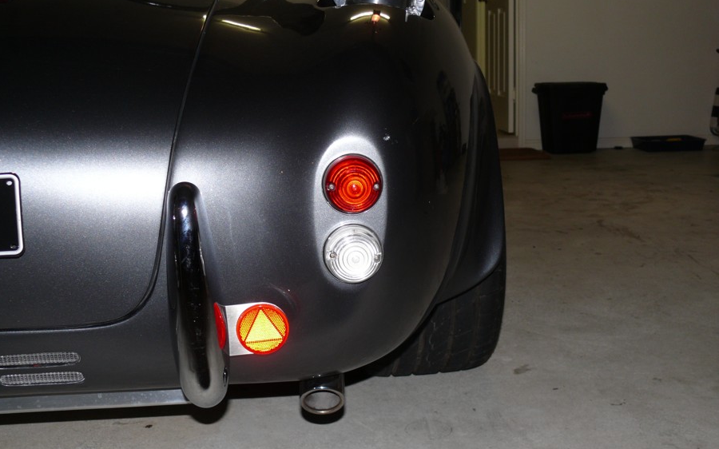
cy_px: 217
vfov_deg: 27.4
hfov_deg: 42.7
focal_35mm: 47
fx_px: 921
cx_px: 358
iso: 100
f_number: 3.2
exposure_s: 1/30
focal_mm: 9.4
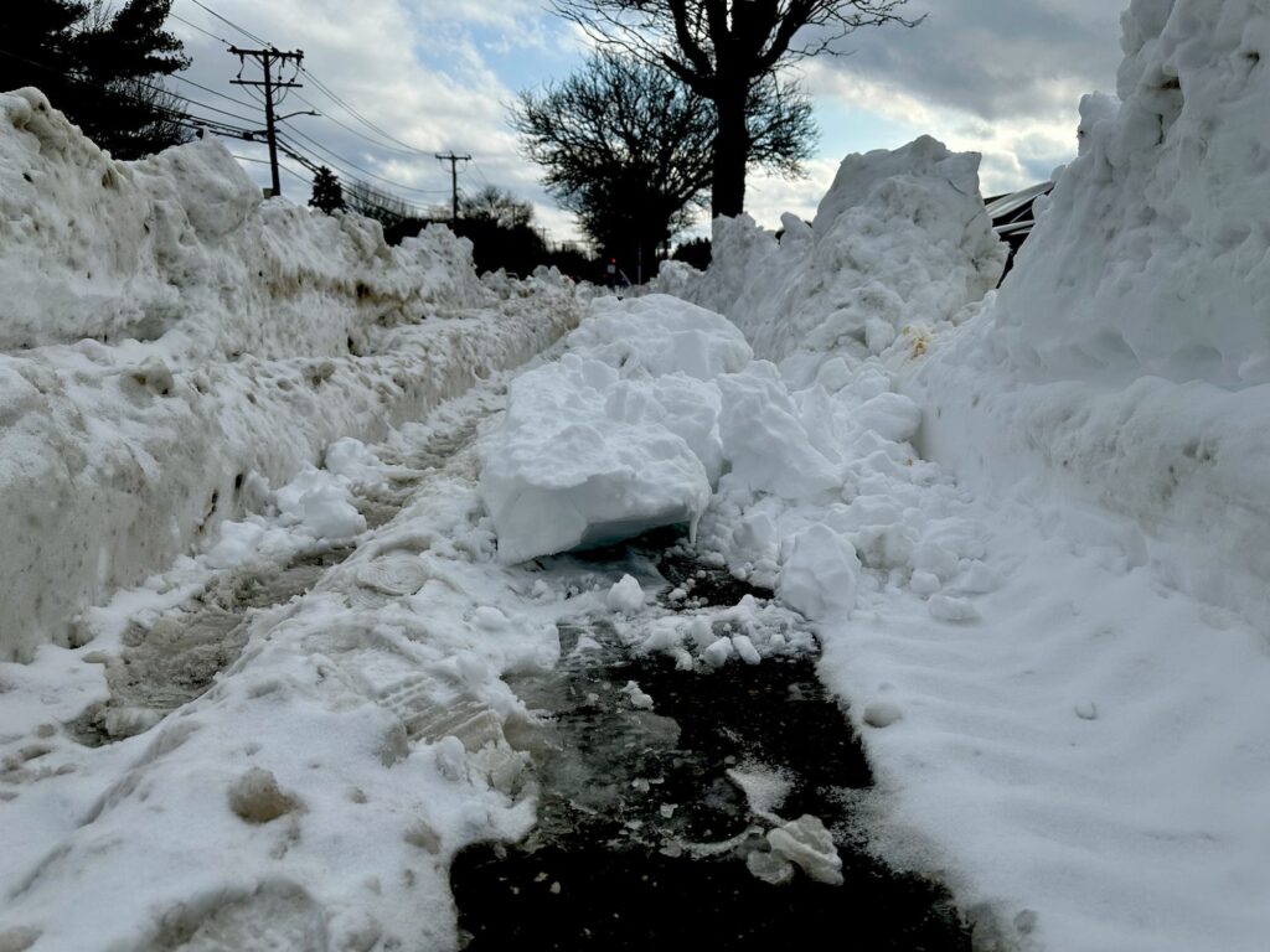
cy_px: 476
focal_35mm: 24
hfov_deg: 71.6
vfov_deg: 56.8
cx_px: 635
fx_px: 881
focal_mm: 6.86
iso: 80
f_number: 1.78
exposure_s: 1/9709
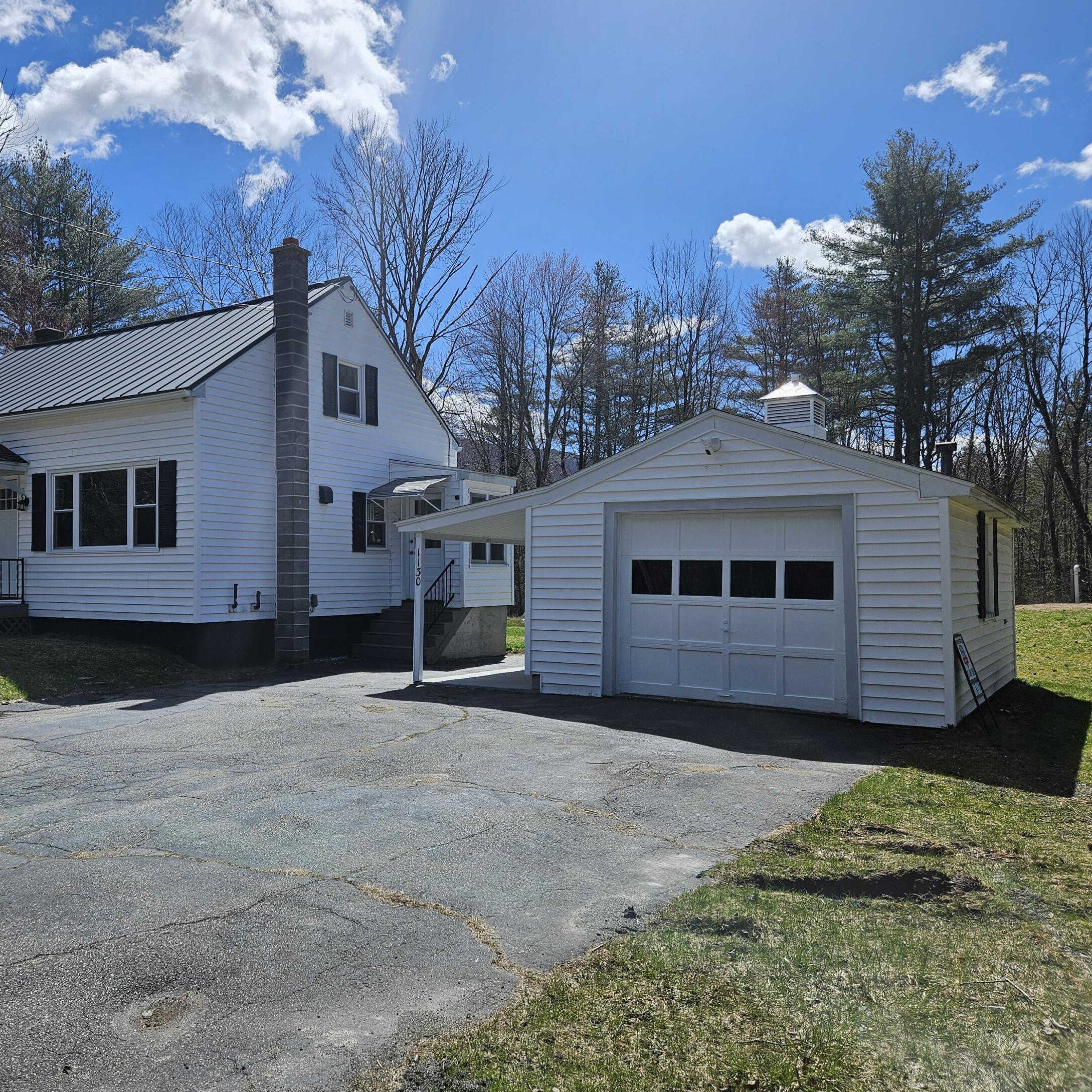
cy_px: 550
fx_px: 999
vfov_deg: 57.3
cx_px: 392
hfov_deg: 56.4
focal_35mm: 28
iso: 25
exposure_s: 1/2671
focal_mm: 5.4
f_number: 1.8
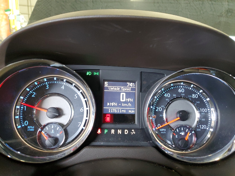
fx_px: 177
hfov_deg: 67.3
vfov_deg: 53.1
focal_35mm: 26
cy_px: 88
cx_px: 118
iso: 262
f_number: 1.5
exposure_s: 1/60.2
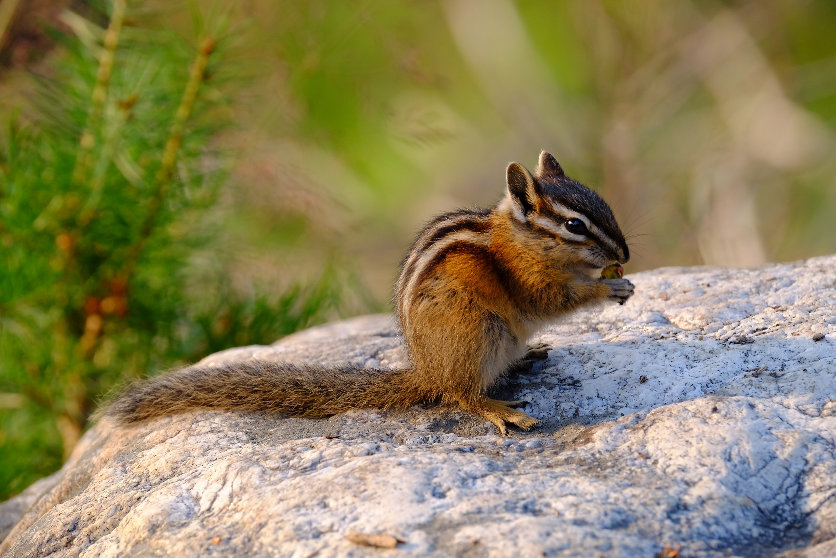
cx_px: 418
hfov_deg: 3.4
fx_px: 13932
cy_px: 279
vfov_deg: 2.3
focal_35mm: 600
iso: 800
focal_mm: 400
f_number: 8
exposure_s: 1/180
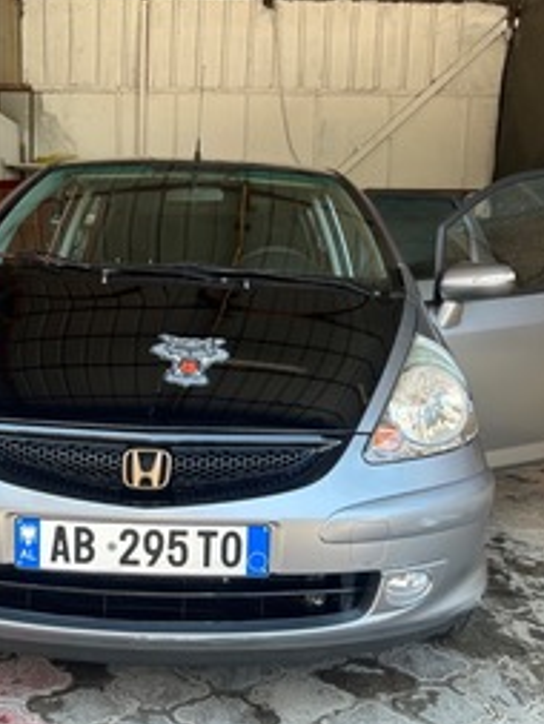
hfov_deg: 38.5
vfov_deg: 50.1
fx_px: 775
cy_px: 375
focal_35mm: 37
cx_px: 209
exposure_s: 1/141
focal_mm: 5.7
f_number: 1.5
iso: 32
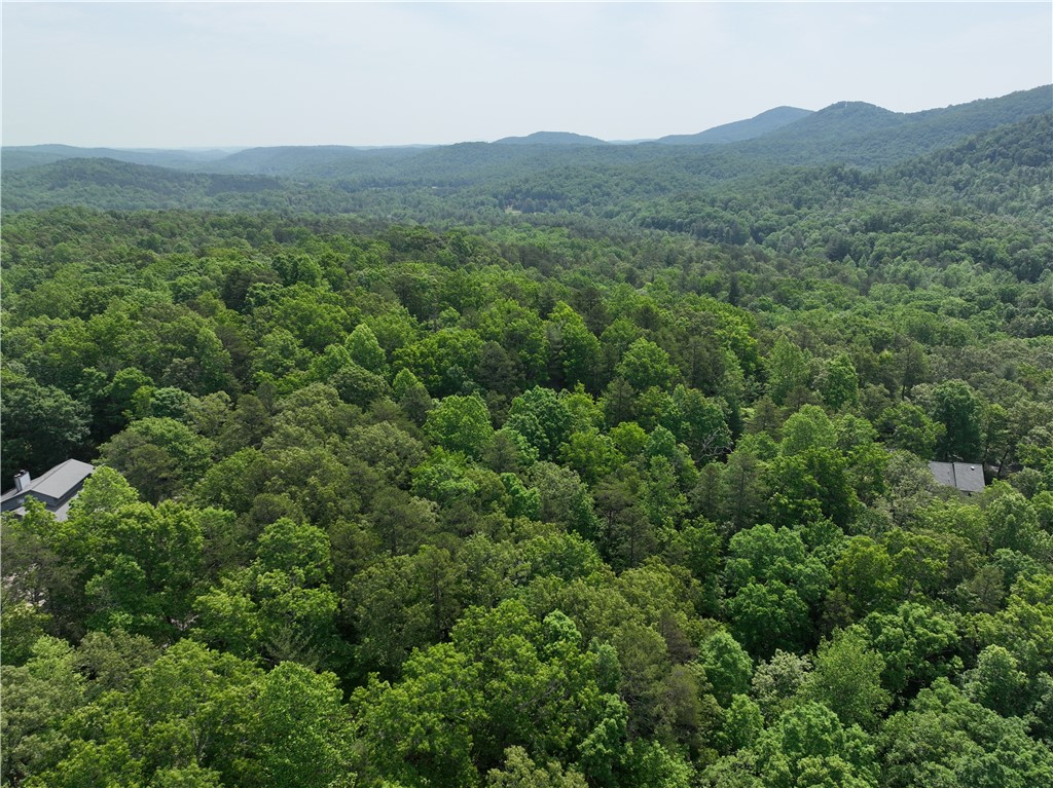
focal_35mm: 24
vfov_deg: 56.8
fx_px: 730
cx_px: 526
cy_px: 394
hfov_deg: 71.6
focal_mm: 12.29
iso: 160
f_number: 2.8
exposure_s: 1/320
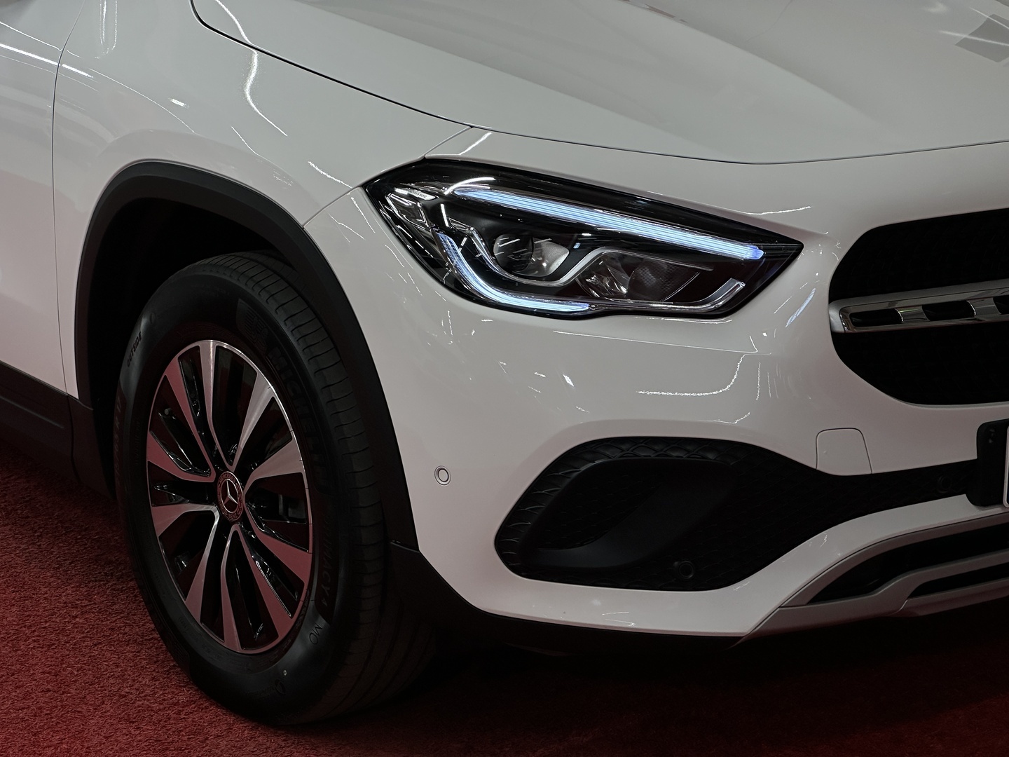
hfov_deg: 25.3
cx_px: 504
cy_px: 378
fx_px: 2244
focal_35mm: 77
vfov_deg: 19.1
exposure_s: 1/145
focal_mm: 9
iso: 64
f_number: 2.8
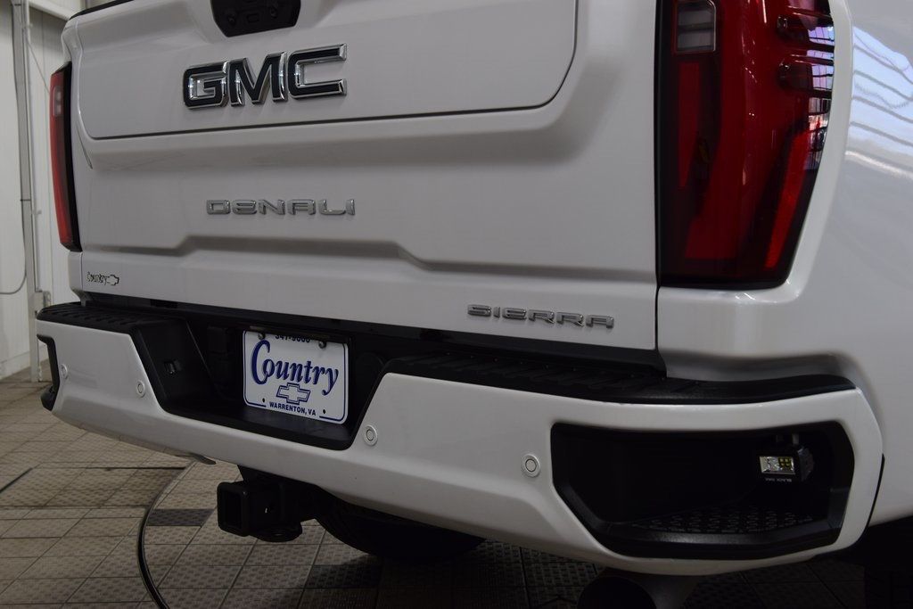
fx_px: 1217
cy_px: 304
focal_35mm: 48
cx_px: 456
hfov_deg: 41.1
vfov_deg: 28.1
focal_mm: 32
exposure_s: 1/25
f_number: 7.1
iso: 400
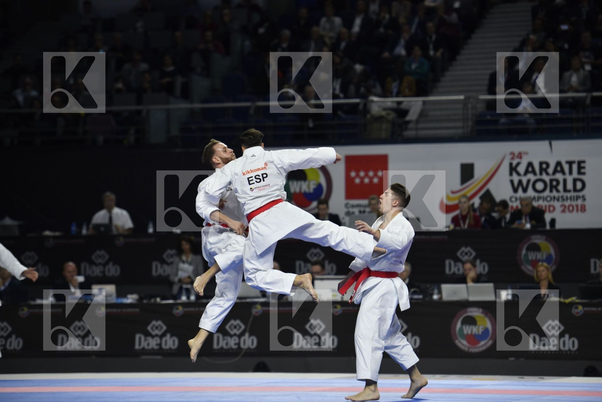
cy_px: 201
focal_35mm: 155
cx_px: 301
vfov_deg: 8.9
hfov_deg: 13.2
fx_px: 2592
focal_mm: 155
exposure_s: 1/800
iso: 800
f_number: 2.8
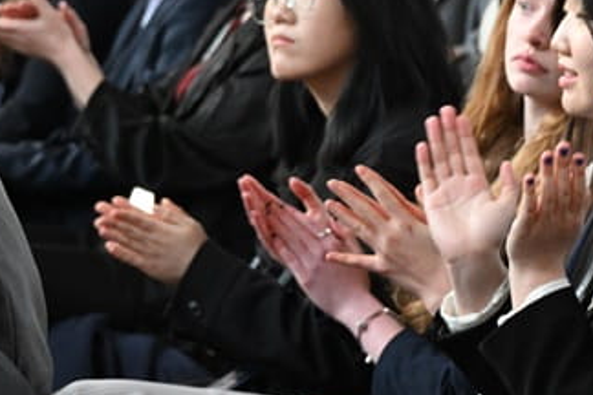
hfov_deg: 6.7
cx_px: 584
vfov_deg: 4.5
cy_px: 110
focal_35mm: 308
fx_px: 5074
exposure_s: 1/320
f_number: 6.3
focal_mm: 95
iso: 4000
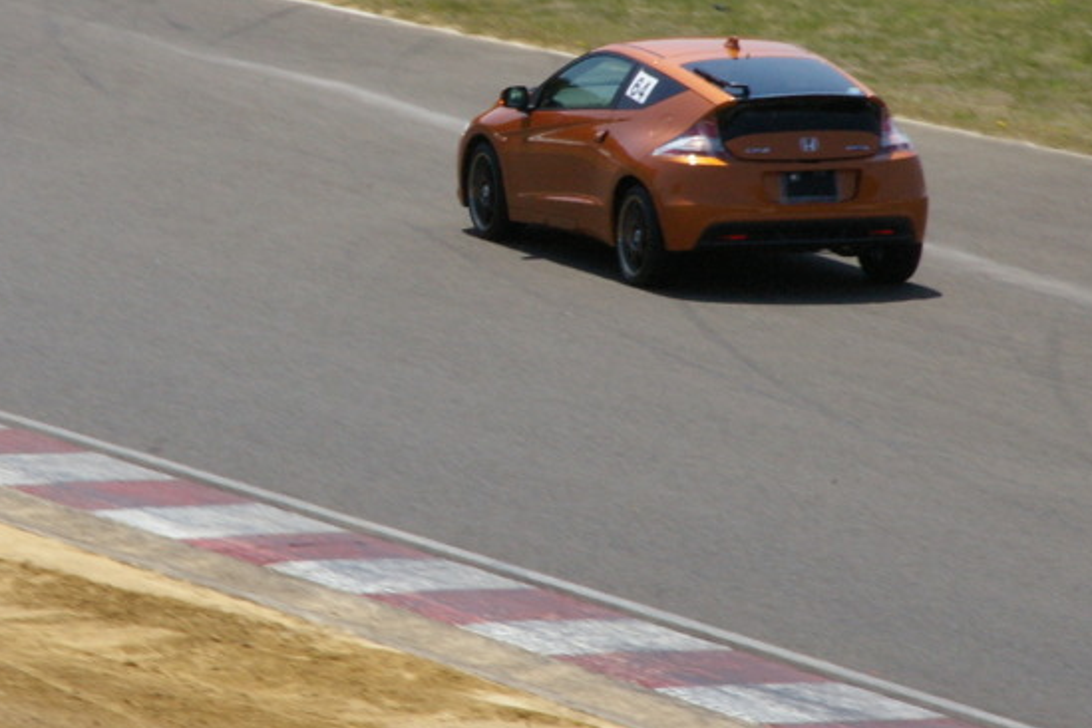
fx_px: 12130
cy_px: 165
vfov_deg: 3.4
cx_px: 350
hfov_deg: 5.2
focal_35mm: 400
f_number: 38
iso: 800
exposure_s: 1/125
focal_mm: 143
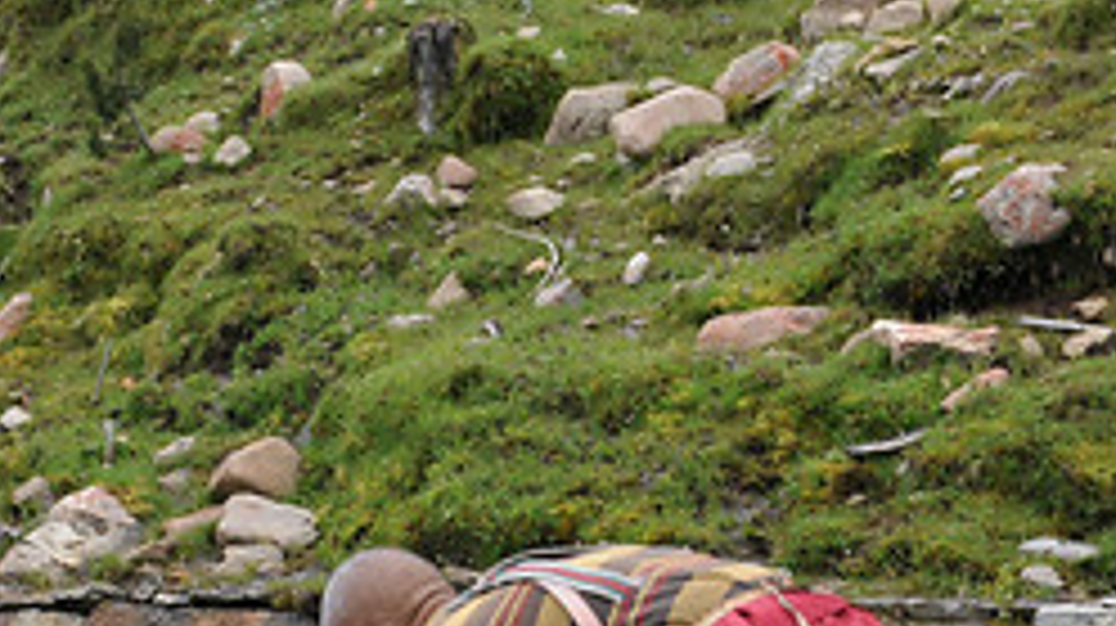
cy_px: 489
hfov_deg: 13.9
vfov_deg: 7.8
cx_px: 310
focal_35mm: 154
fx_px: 4553
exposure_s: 1/200
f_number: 7.1
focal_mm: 38
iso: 200
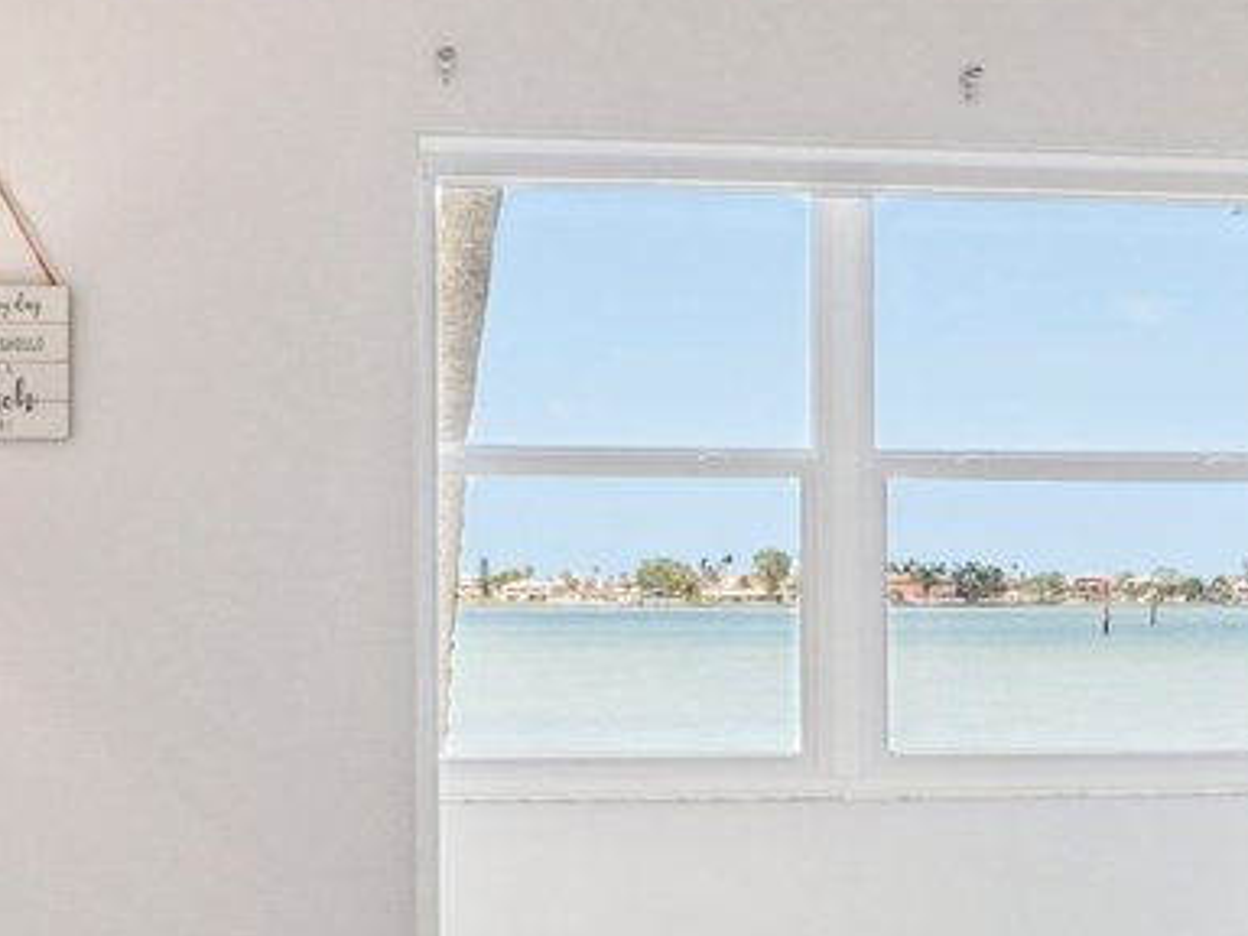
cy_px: 661
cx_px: 933
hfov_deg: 25.1
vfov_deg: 19.1
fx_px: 2776
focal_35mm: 77
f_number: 8
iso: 250
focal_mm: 10
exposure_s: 1/30
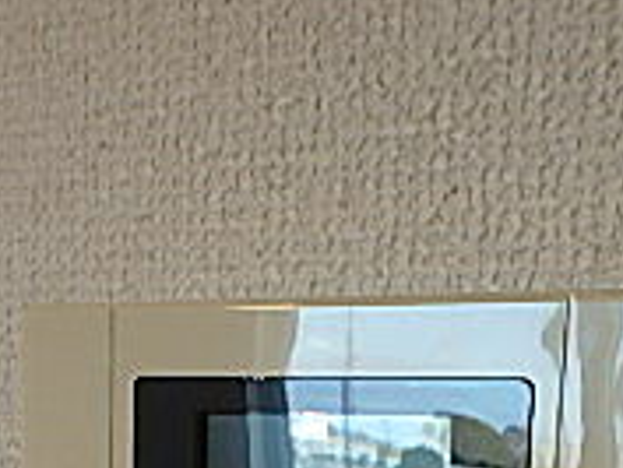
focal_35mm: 76
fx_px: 1369
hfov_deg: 25.6
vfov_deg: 16.8
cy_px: 781
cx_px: 310
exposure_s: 1/60
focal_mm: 3.7
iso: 125
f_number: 3.5
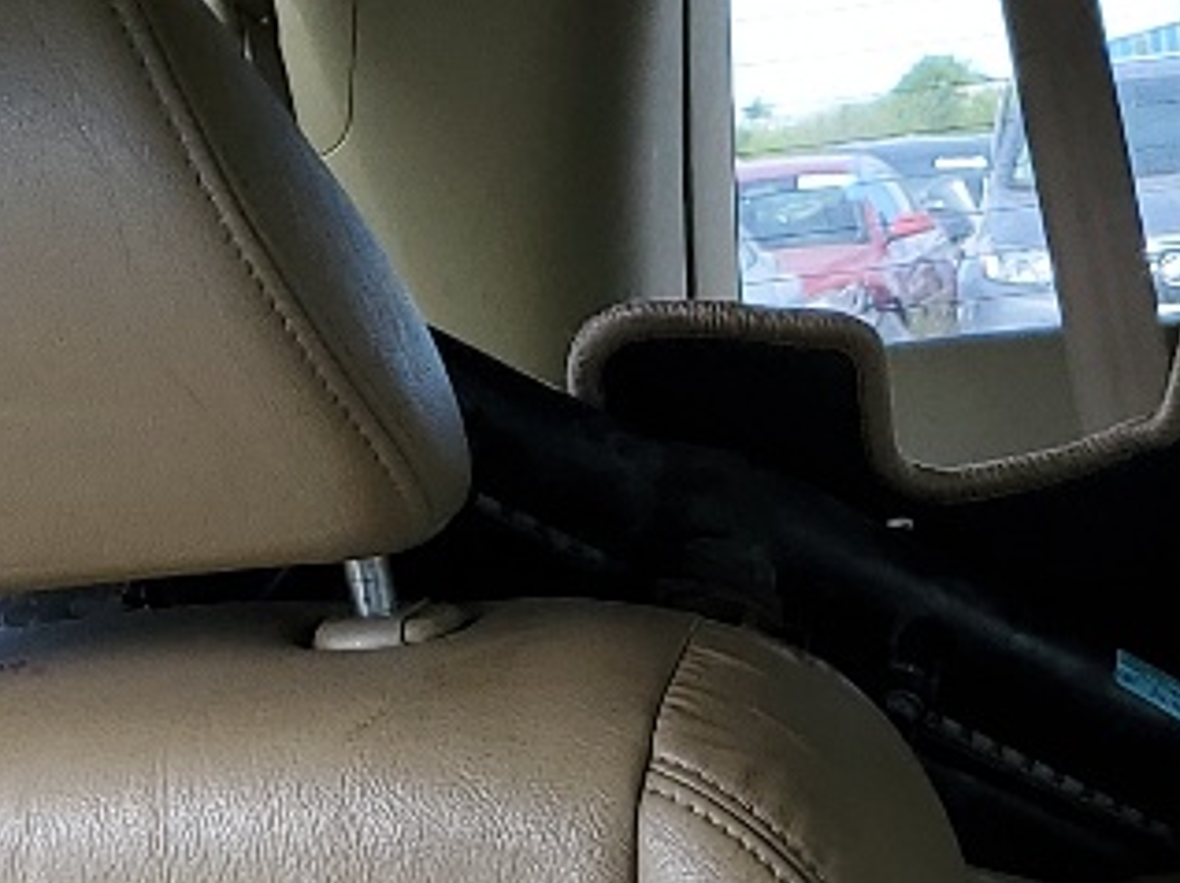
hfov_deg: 14.7
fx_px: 4462
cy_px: 1124
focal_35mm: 131
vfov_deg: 11.0
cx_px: 1280
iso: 50
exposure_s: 1/227
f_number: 1.5
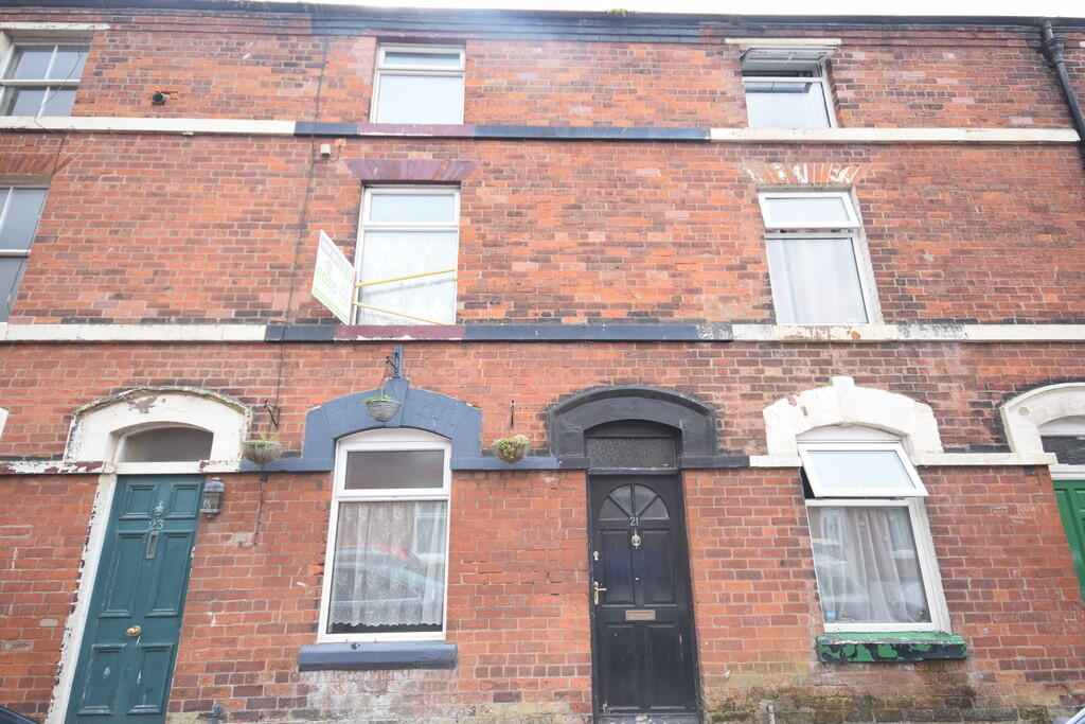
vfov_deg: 67.4
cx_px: 542
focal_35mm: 18
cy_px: 362
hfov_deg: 90.0
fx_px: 543
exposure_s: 1/200
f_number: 7.1
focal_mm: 12
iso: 400
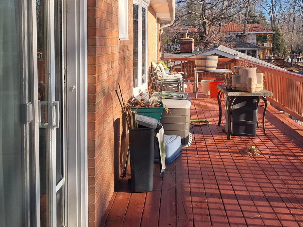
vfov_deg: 34.0
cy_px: 73
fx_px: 368
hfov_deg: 43.9
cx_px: 212
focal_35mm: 42
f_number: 1.8
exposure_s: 1/276
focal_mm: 4
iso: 50
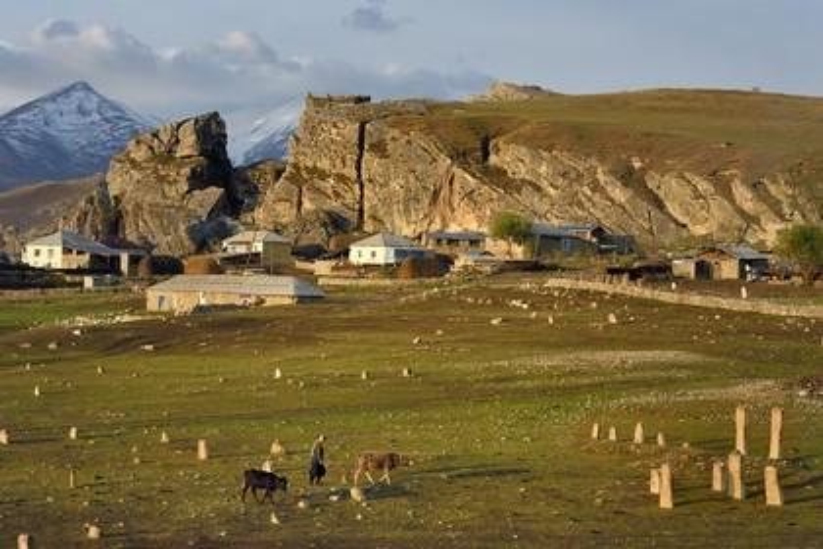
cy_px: 274
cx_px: 412
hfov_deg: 27.0
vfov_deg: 18.2
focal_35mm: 75
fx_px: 1714
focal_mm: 75
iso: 800
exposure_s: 1/320
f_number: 16
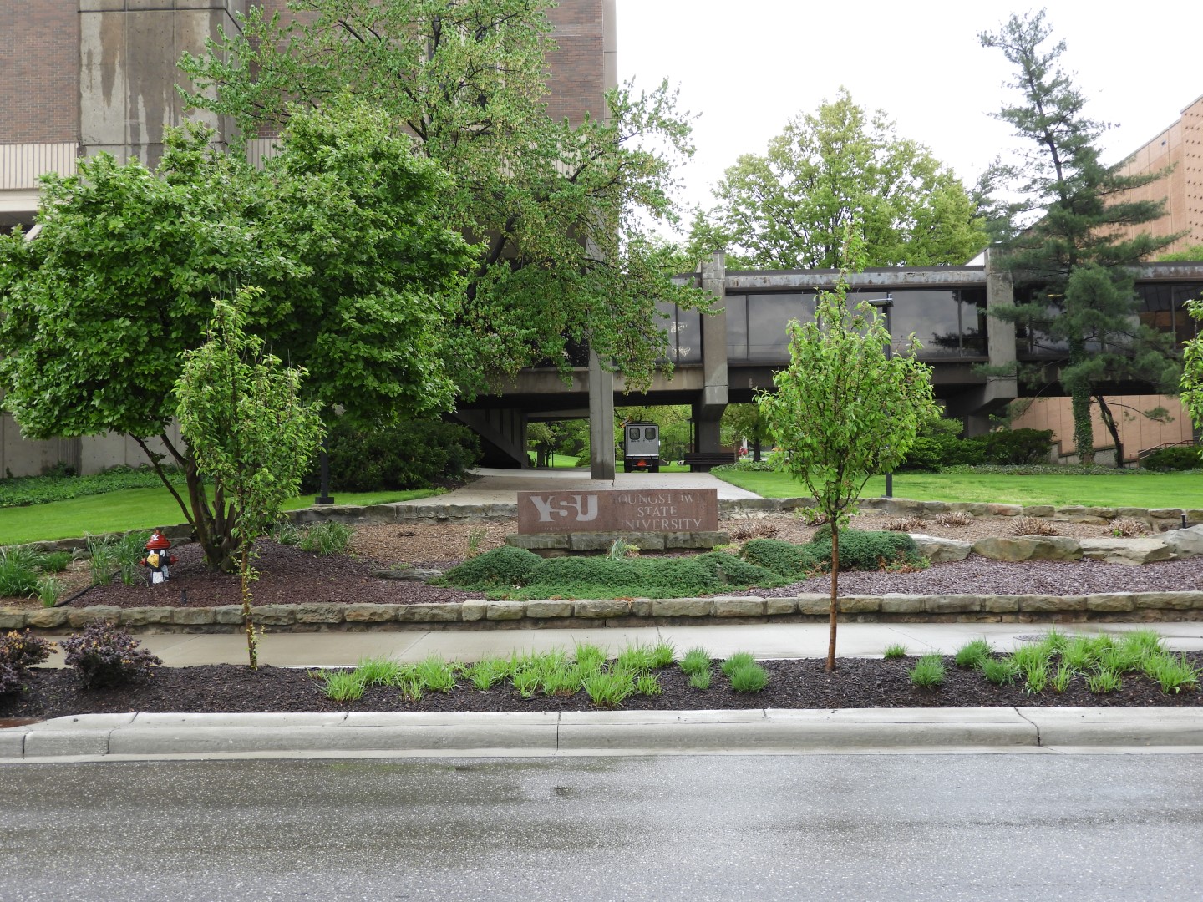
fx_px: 1390
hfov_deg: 46.8
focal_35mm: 40
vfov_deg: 36.0
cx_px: 602
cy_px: 451
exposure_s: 1/80
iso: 100
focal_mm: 7.2
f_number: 3.8
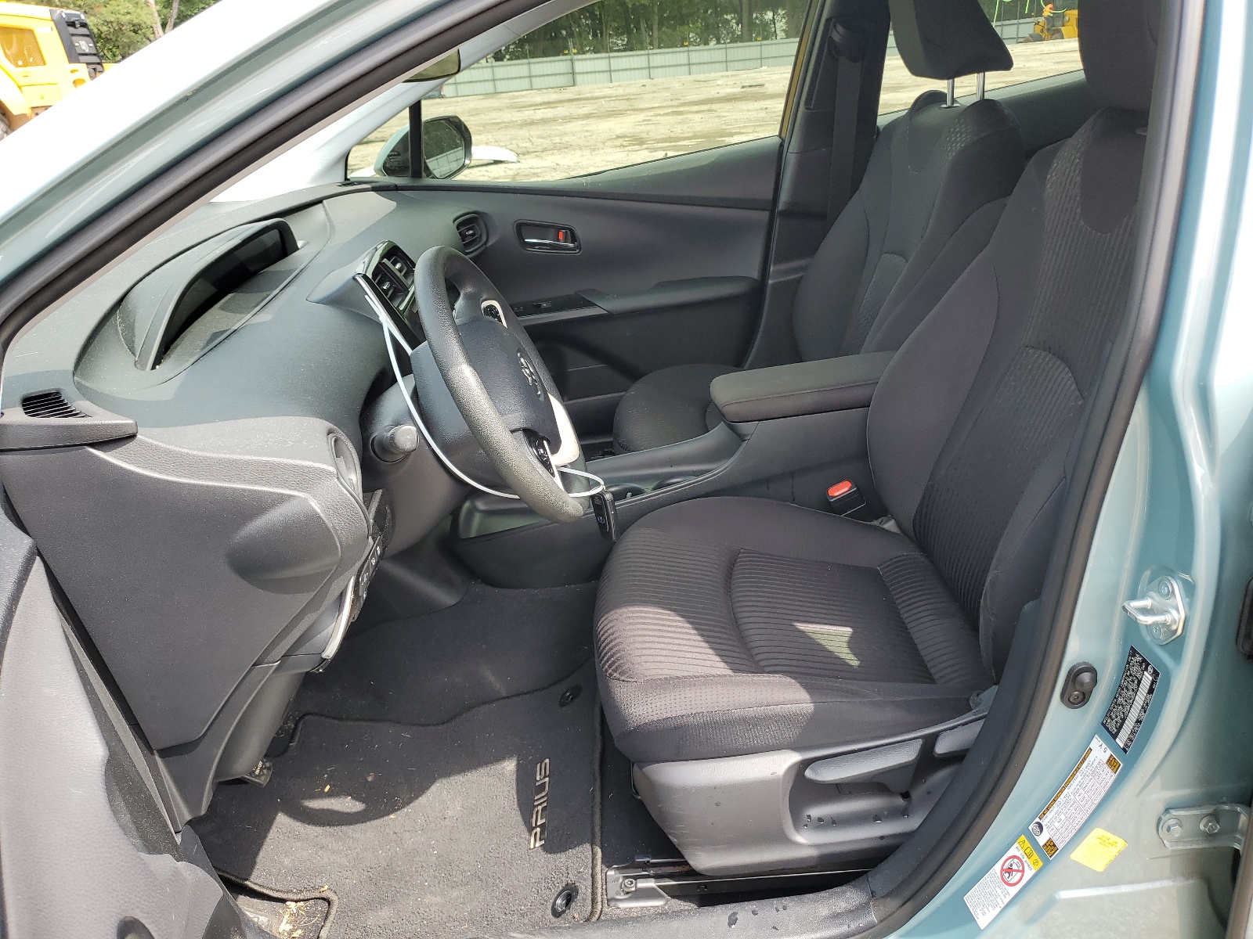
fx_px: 941
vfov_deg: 53.1
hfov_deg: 67.3
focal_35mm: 26
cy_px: 470
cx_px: 626
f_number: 1.5
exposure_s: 1/556
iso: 50
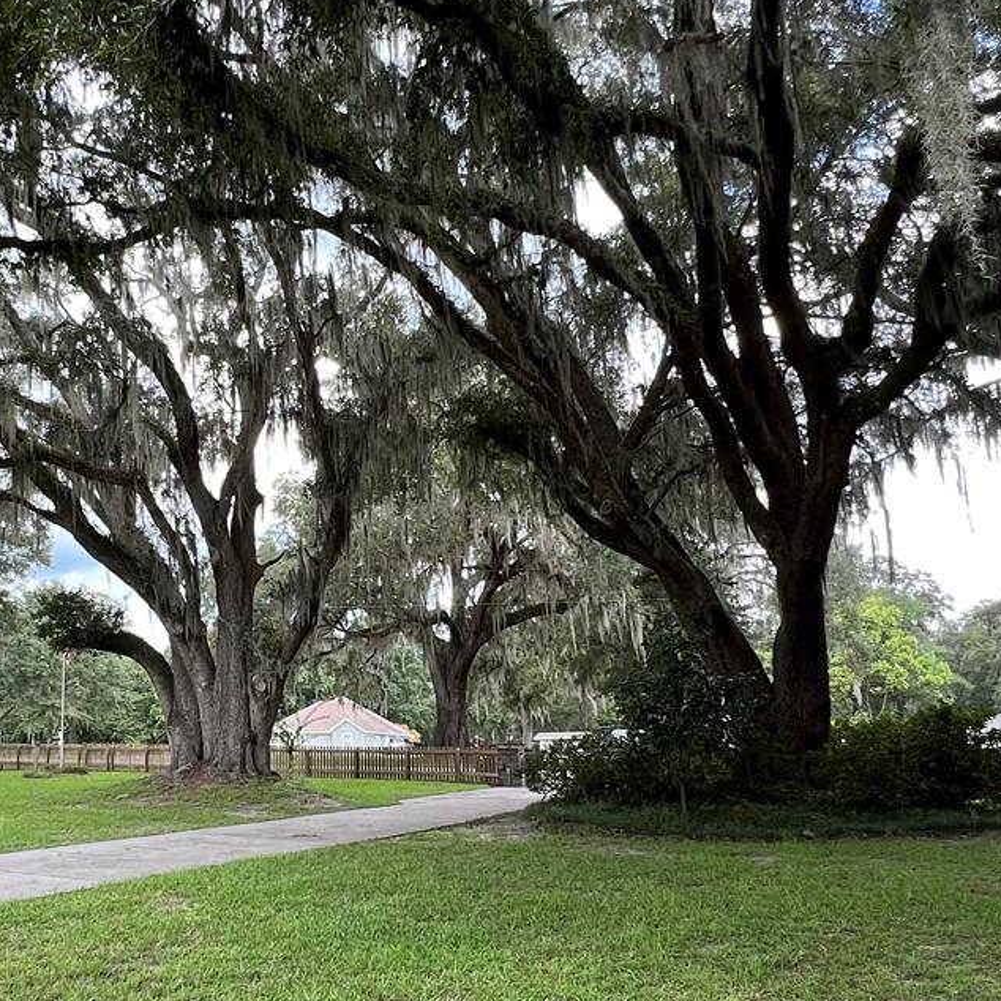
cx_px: 275
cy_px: 611
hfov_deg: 53.6
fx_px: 949
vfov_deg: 55.1
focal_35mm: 29
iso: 32
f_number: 1.8
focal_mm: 1.57
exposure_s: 1/107
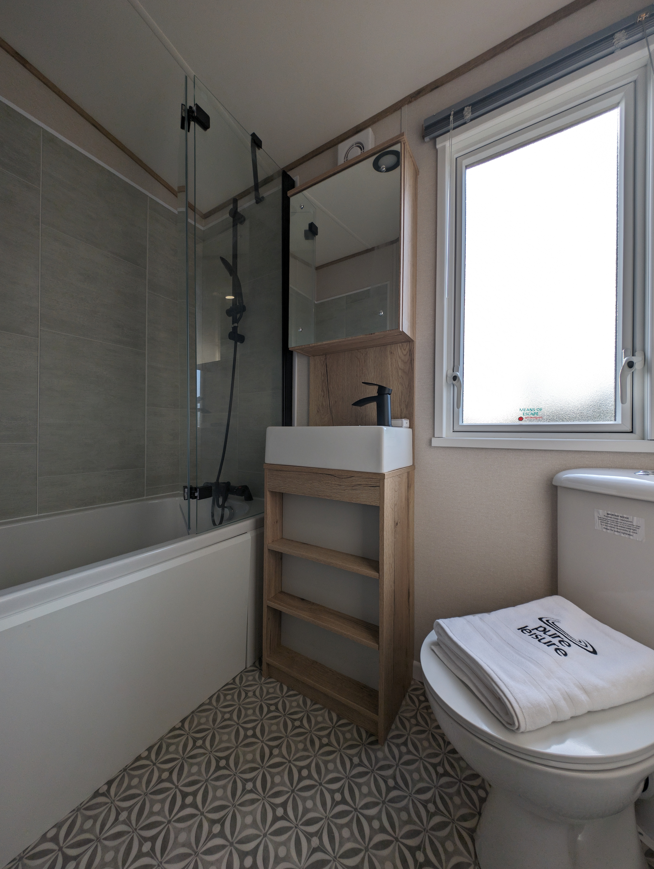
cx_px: 327
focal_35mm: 12
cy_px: 434
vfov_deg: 110.5
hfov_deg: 94.6
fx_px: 302
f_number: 1.95
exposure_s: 1/345
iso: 47
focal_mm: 2.23
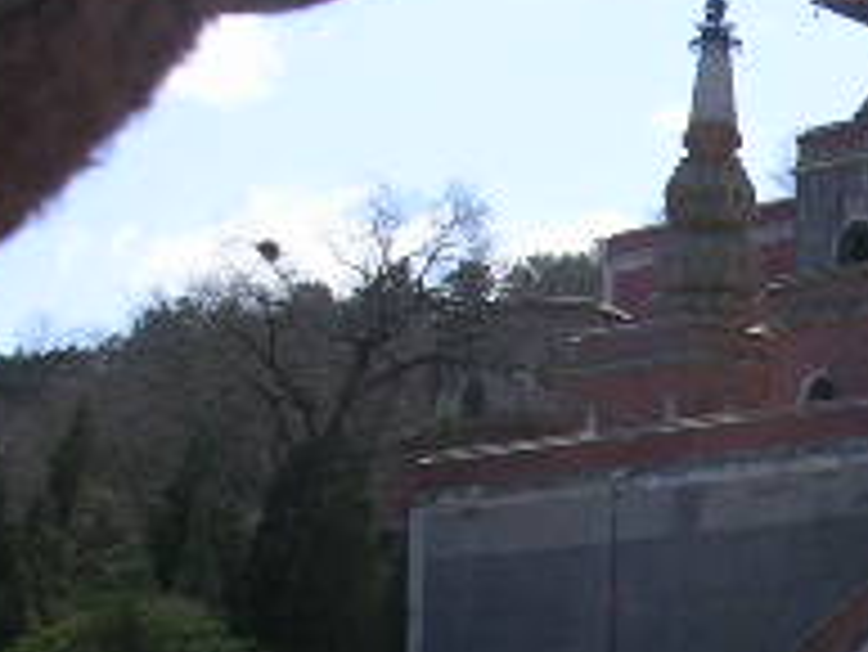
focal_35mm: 126
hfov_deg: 15.0
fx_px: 3161
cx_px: 1084
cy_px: 508
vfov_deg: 11.7
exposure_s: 1/334
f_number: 5.6
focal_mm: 5.8
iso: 50
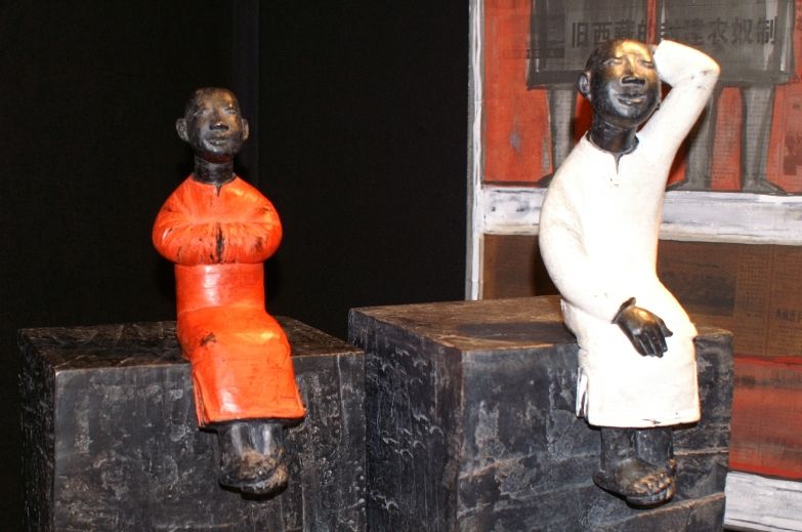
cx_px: 401
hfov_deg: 49.6
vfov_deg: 34.1
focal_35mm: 39
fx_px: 867
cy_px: 266
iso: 400
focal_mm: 26
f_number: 4.5
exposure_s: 1/60
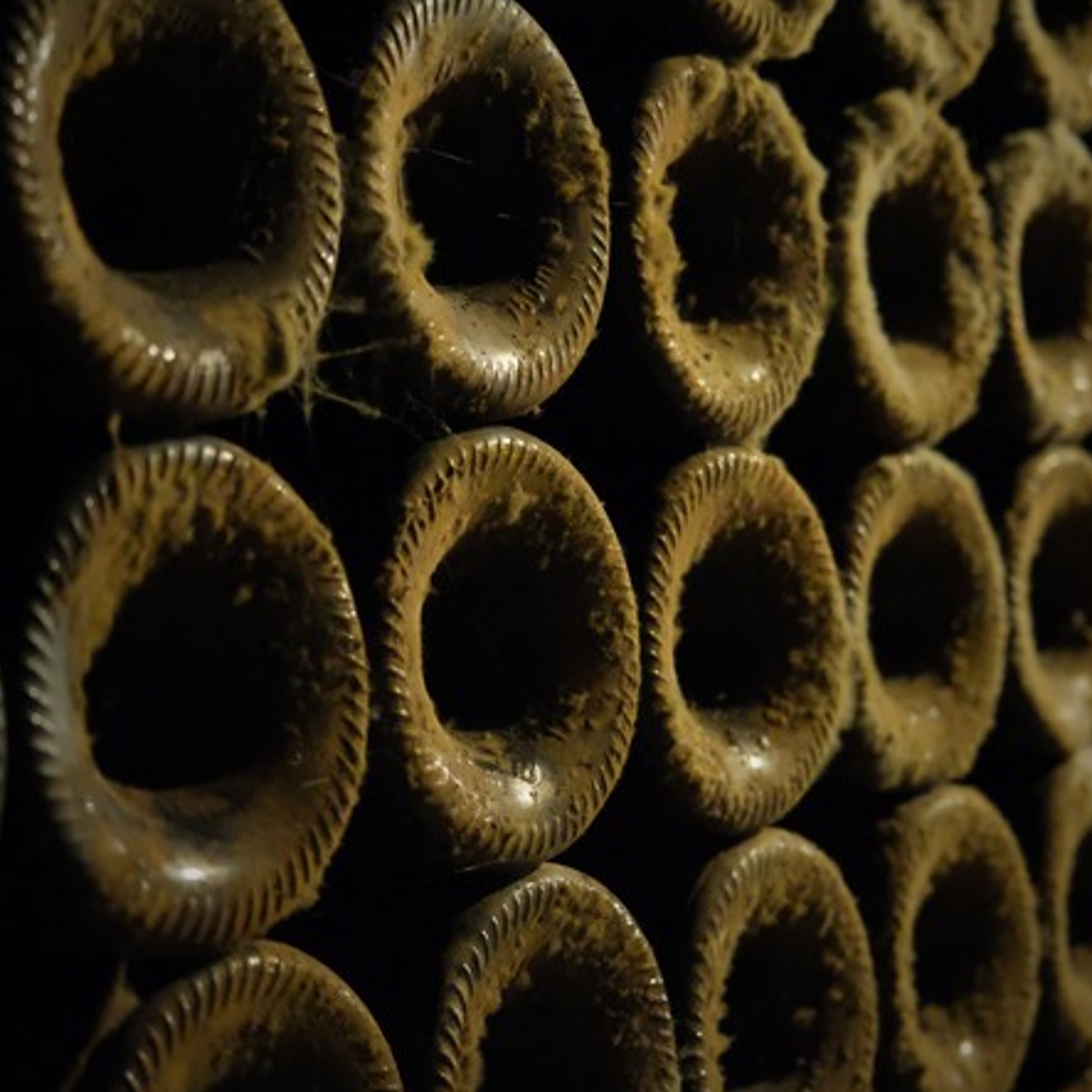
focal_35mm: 69
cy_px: 479
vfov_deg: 25.0
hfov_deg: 25.0
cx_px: 550
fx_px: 2463
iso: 12800
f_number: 3.6
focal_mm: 30.2
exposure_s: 1/18
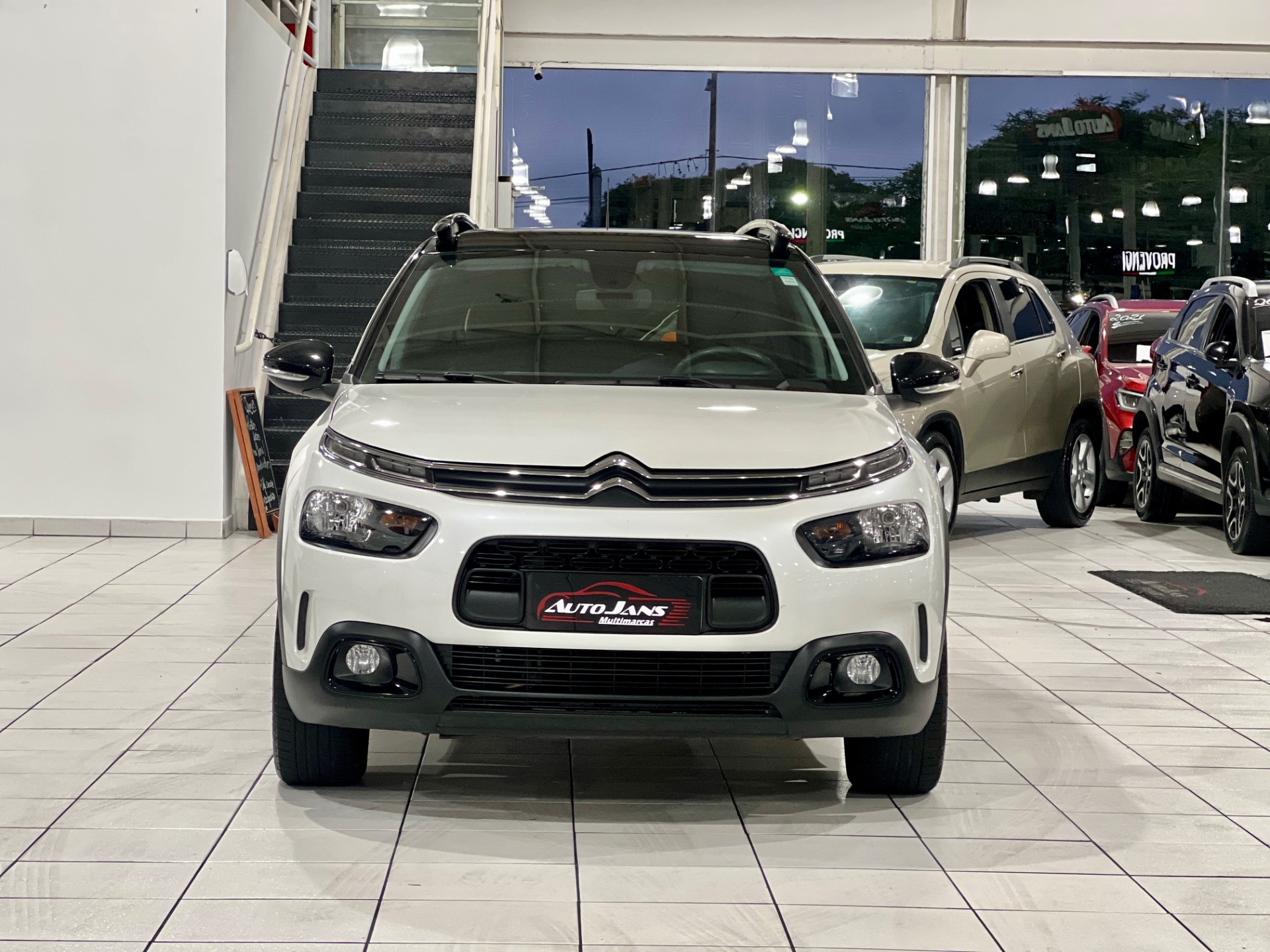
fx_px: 2825
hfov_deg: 25.3
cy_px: 476
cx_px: 635
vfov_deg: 19.1
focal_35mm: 77
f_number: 2.8
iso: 400
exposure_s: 1/40
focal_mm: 9
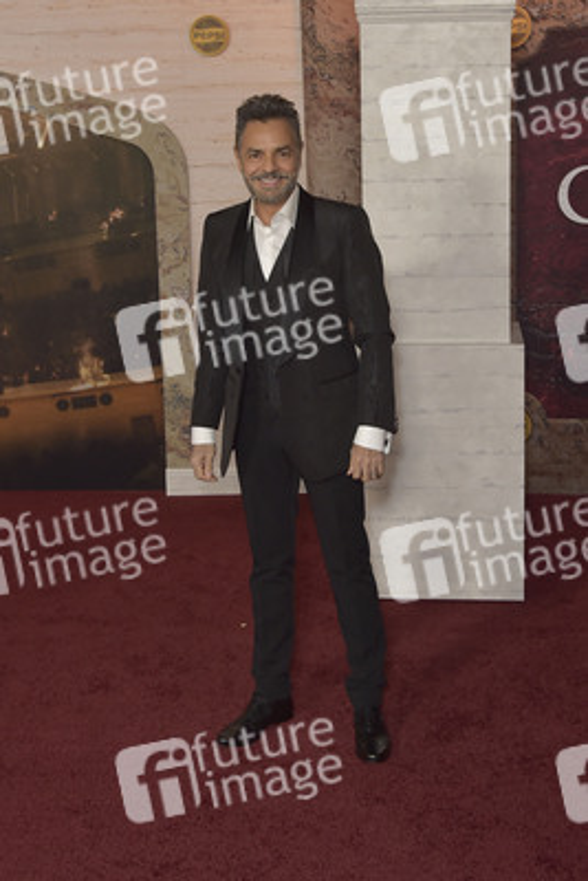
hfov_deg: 33.4
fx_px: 979
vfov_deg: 48.4
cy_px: 440
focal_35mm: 40
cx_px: 294
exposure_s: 1/250
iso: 1000
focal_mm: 40
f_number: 5.6
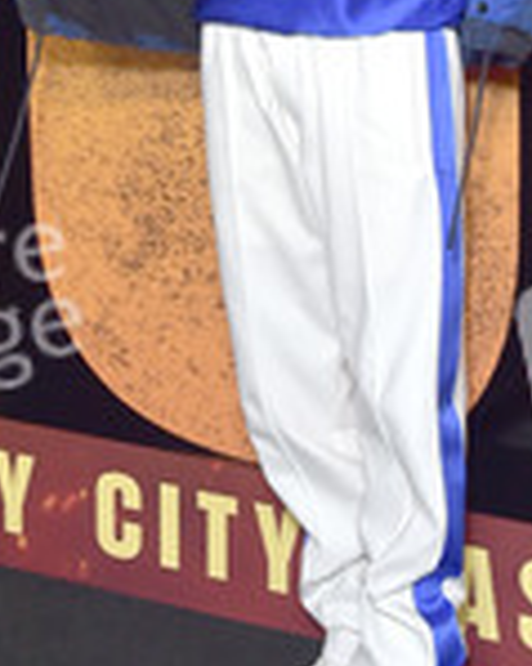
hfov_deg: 16.0
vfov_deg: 19.7
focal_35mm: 96
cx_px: 342
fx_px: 1891
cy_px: 107
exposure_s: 1/250
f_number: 6.3
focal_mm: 38
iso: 640
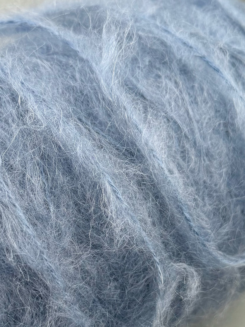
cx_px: 122
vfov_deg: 71.6
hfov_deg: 56.8
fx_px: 226
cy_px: 164
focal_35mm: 24
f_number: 1.78
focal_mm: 6.76
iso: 64
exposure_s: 1/589
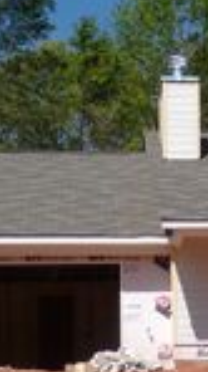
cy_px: 270
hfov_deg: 9.8
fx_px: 1160
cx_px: 363
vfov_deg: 18.1
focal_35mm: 118
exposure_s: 1/750
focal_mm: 5.8
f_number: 4.8
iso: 100
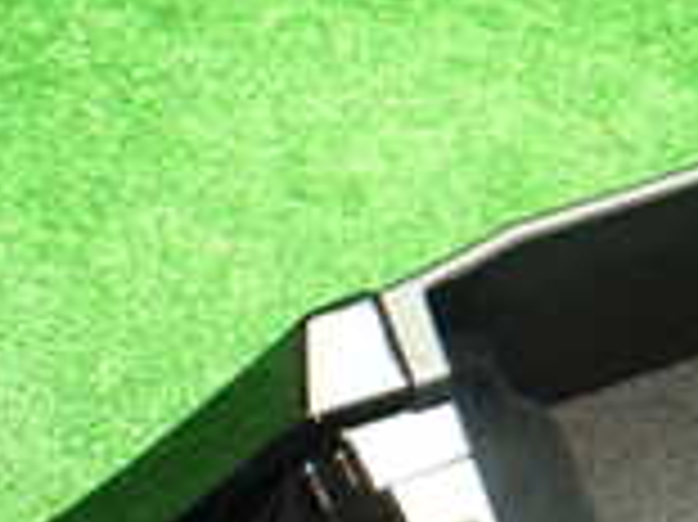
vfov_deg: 12.7
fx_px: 2337
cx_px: 1081
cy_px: 140
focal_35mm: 116
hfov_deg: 15.5
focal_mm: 5.4
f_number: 2.3
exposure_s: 1/40
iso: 800
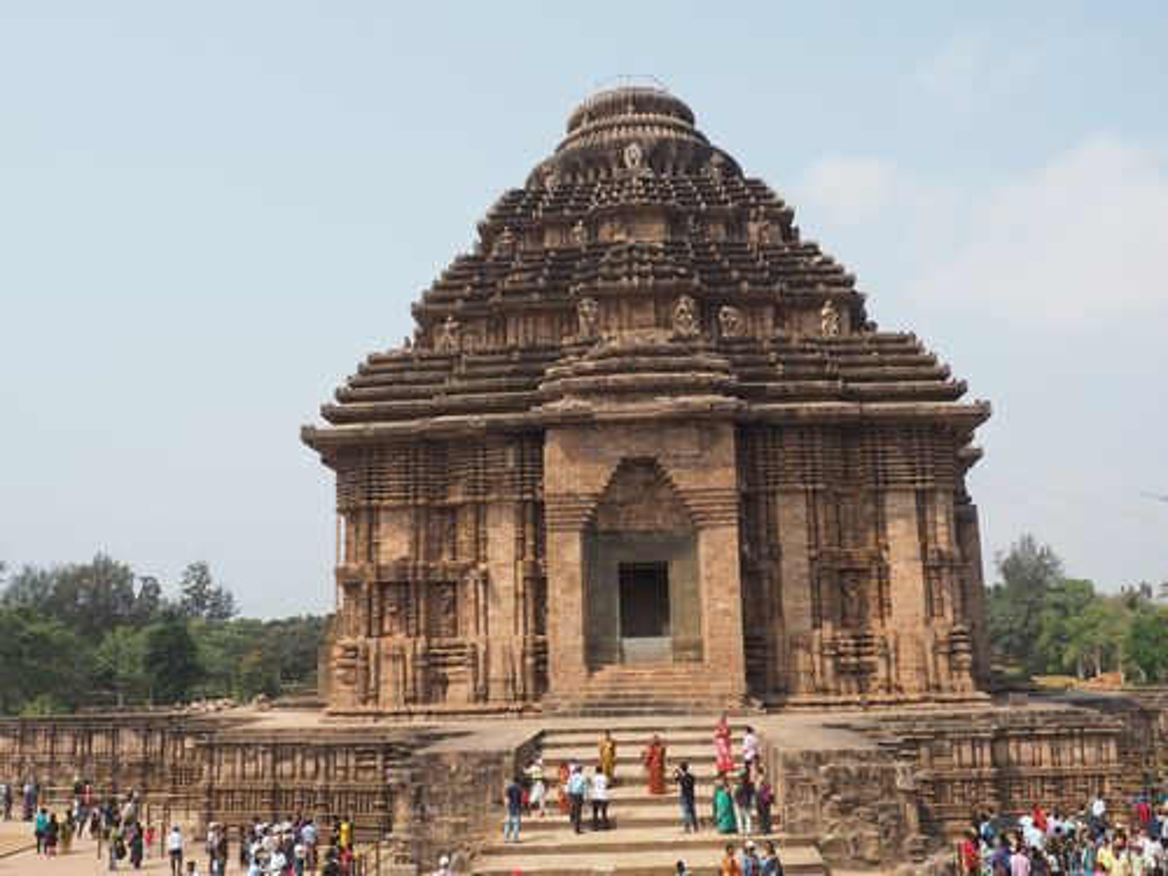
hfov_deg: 56.8
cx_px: 584
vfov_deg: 44.2
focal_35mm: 32
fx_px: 1080
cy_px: 438
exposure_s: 1/320
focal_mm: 16
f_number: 8
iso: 200
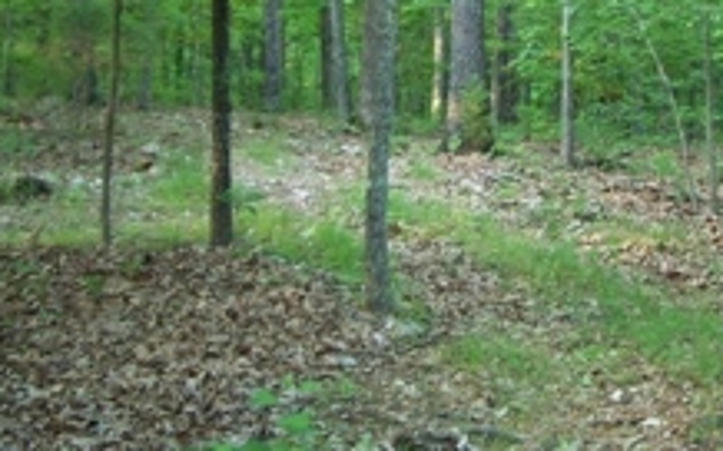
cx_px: 491
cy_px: 0
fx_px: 1457
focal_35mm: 74
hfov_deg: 27.7
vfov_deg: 17.2
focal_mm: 6.3
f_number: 2.8
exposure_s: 1/15
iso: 140
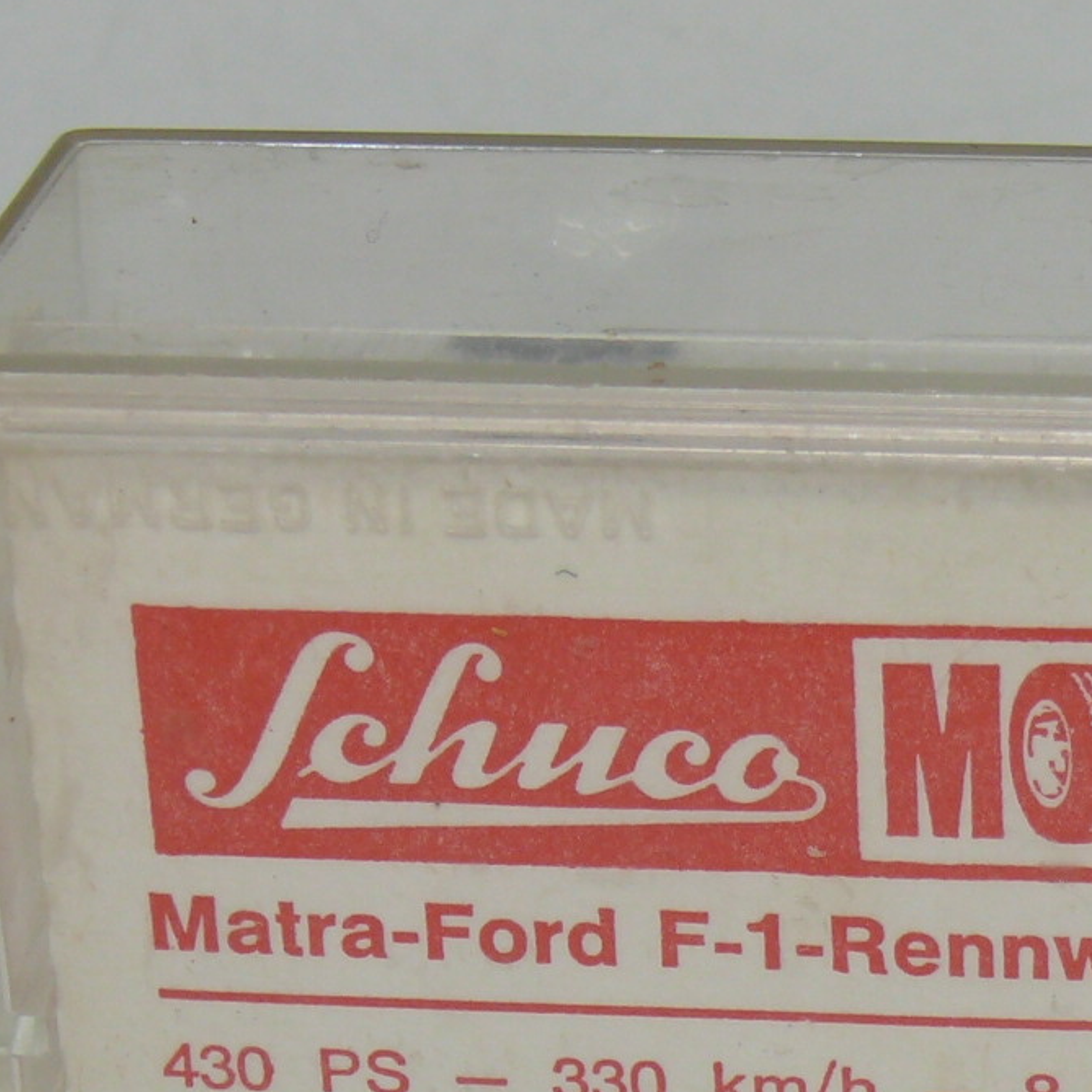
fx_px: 6567
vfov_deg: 9.5
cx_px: 1043
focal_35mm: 184
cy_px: 754
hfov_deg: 9.5
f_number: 4
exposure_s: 1/30
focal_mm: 12.2
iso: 100
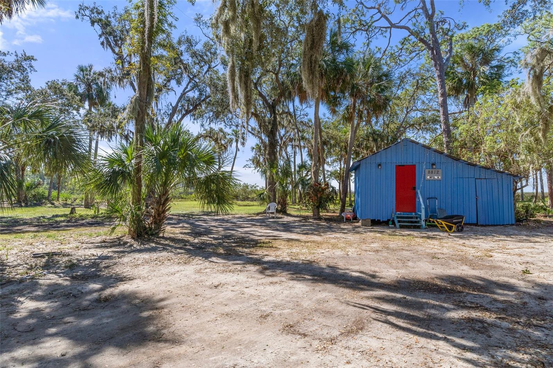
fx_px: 299
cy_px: 184
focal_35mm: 20
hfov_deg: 85.4
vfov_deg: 63.2
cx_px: 276
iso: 320
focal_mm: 13
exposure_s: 1/800
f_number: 8
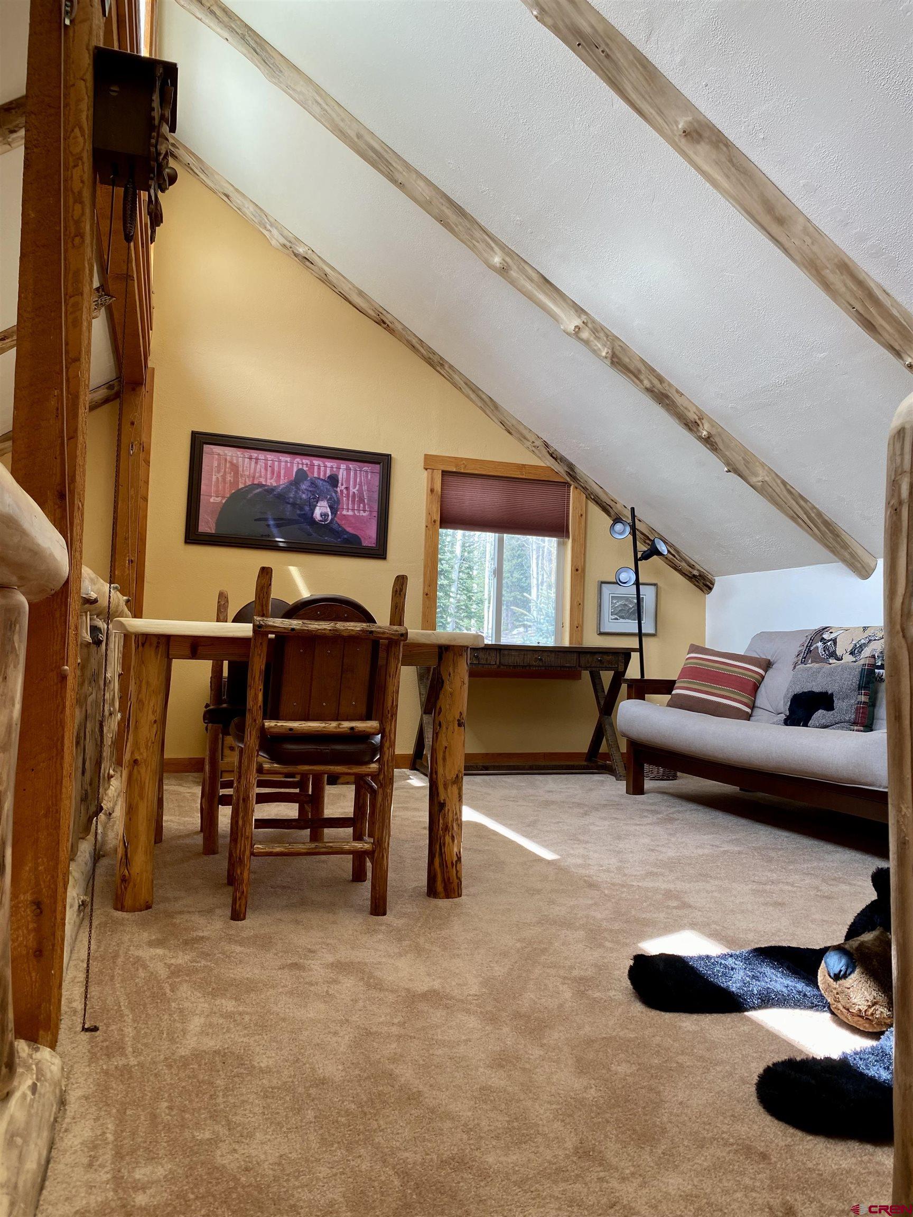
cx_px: 456
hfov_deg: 53.1
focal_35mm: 26
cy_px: 608
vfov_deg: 67.3
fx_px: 914
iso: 40
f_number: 1.8
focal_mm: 4.25
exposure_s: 1/122
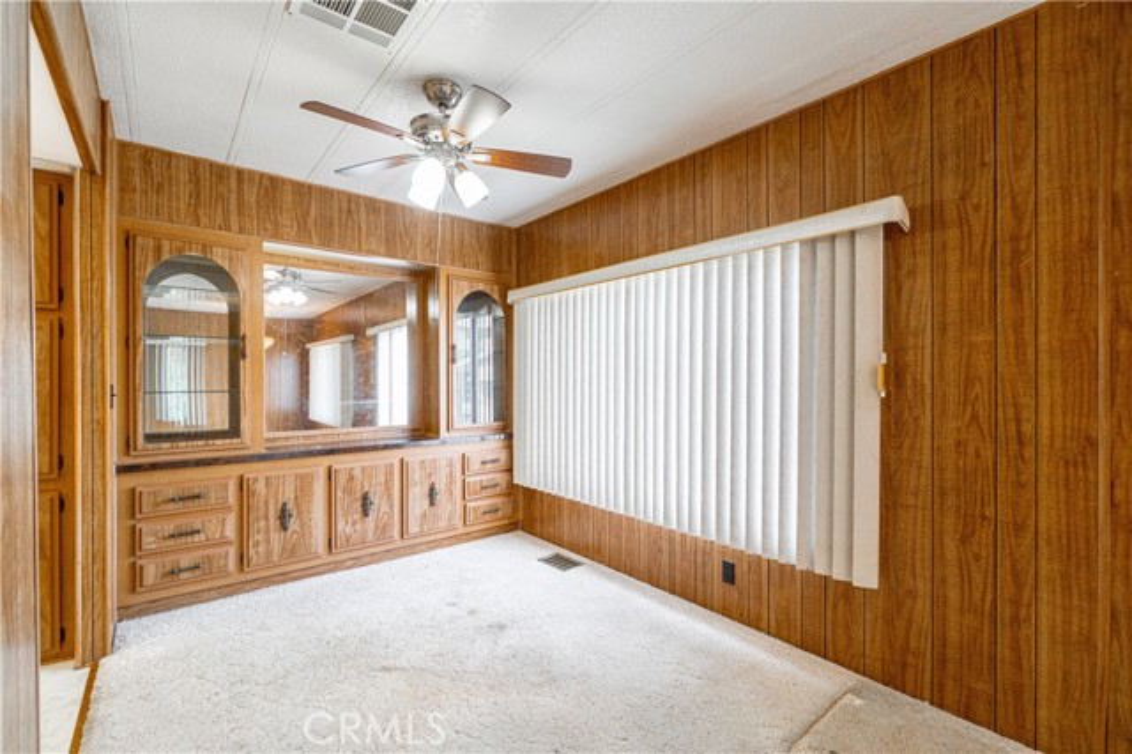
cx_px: 566
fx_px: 471
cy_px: 377
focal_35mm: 15
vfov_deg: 77.3
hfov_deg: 100.4
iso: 640
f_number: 7.1
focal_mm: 10
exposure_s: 1/30
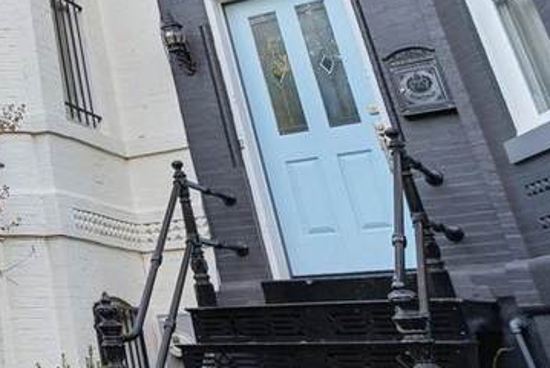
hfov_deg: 26.1
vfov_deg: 21.4
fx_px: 899
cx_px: -251
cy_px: -78
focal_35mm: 59
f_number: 4
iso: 80
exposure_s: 1/60
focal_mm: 16.5
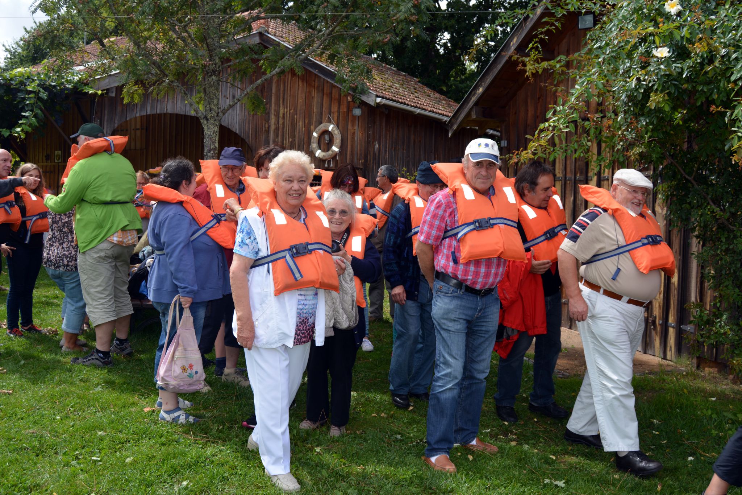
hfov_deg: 57.2
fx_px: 680
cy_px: 248
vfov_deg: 40.0
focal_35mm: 33
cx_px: 371
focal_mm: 22
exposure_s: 1/200
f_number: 6.3
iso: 100
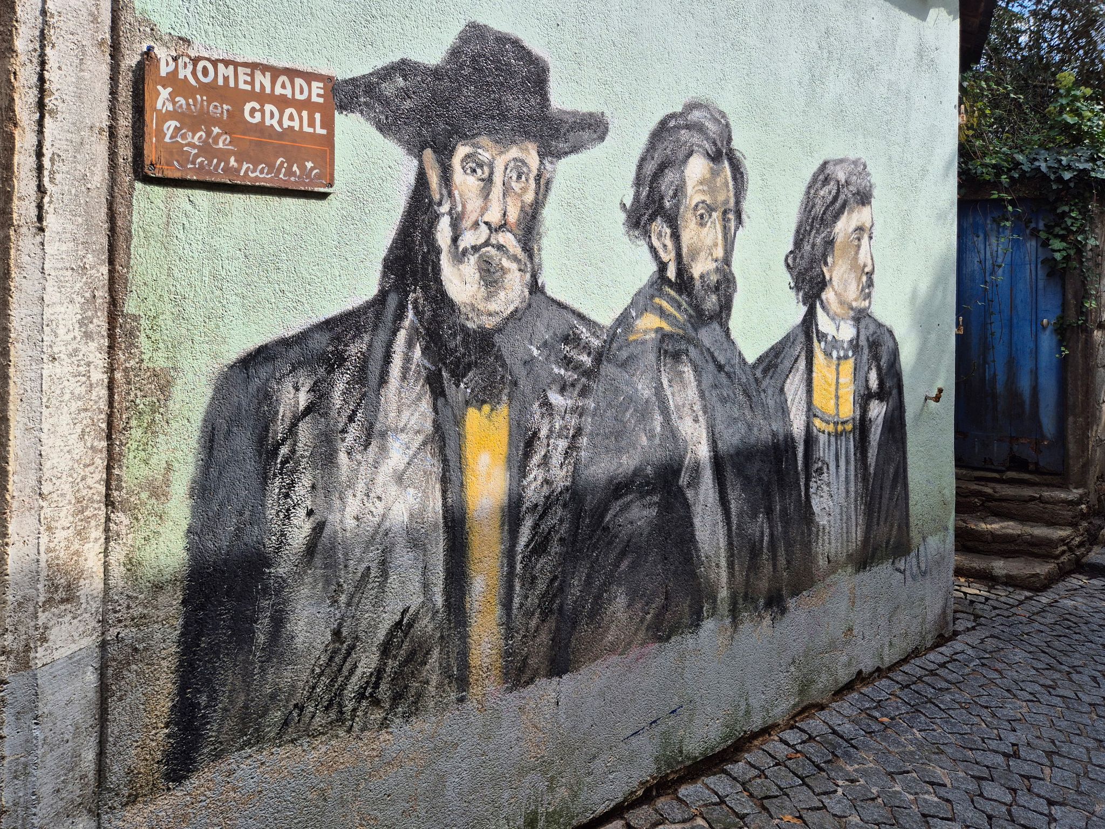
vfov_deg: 58.9
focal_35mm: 23
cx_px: 552
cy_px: 414
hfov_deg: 73.9
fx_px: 734
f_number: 1.8
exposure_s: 1/628
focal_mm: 5.4
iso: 25
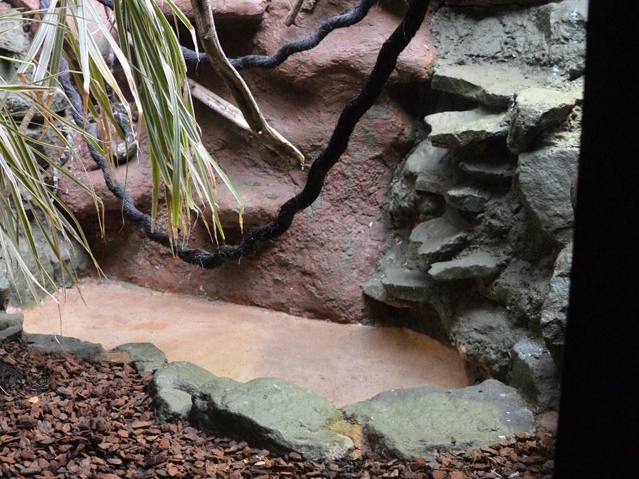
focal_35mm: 45
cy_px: 224
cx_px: 179
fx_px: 831
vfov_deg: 32.2
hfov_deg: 41.1
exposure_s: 1/80
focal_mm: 18
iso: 3200
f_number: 3.5
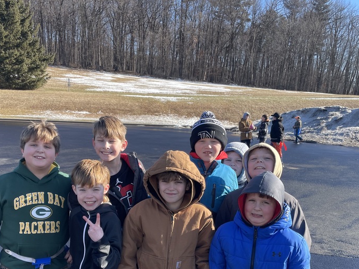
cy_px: 199
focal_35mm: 39
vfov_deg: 36.0
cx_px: 179
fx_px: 404
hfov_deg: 47.9
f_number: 1.6
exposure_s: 1/932
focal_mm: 4.2
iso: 32
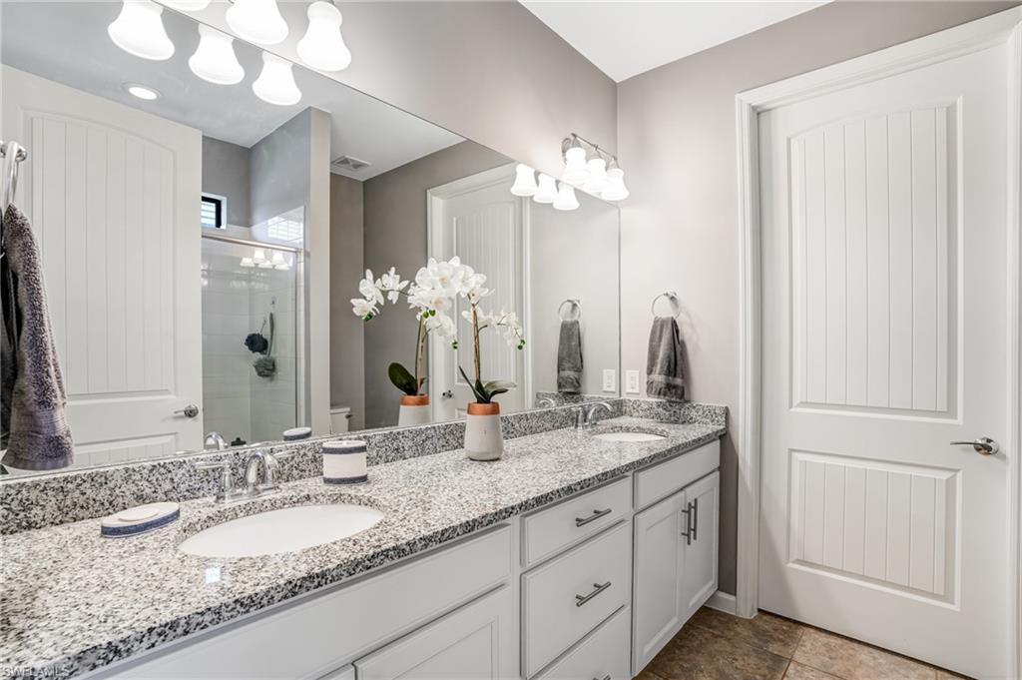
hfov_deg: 96.8
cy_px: 340
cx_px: 511
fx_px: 454
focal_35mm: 16
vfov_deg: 73.7
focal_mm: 16
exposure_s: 1/10
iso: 200
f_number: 9
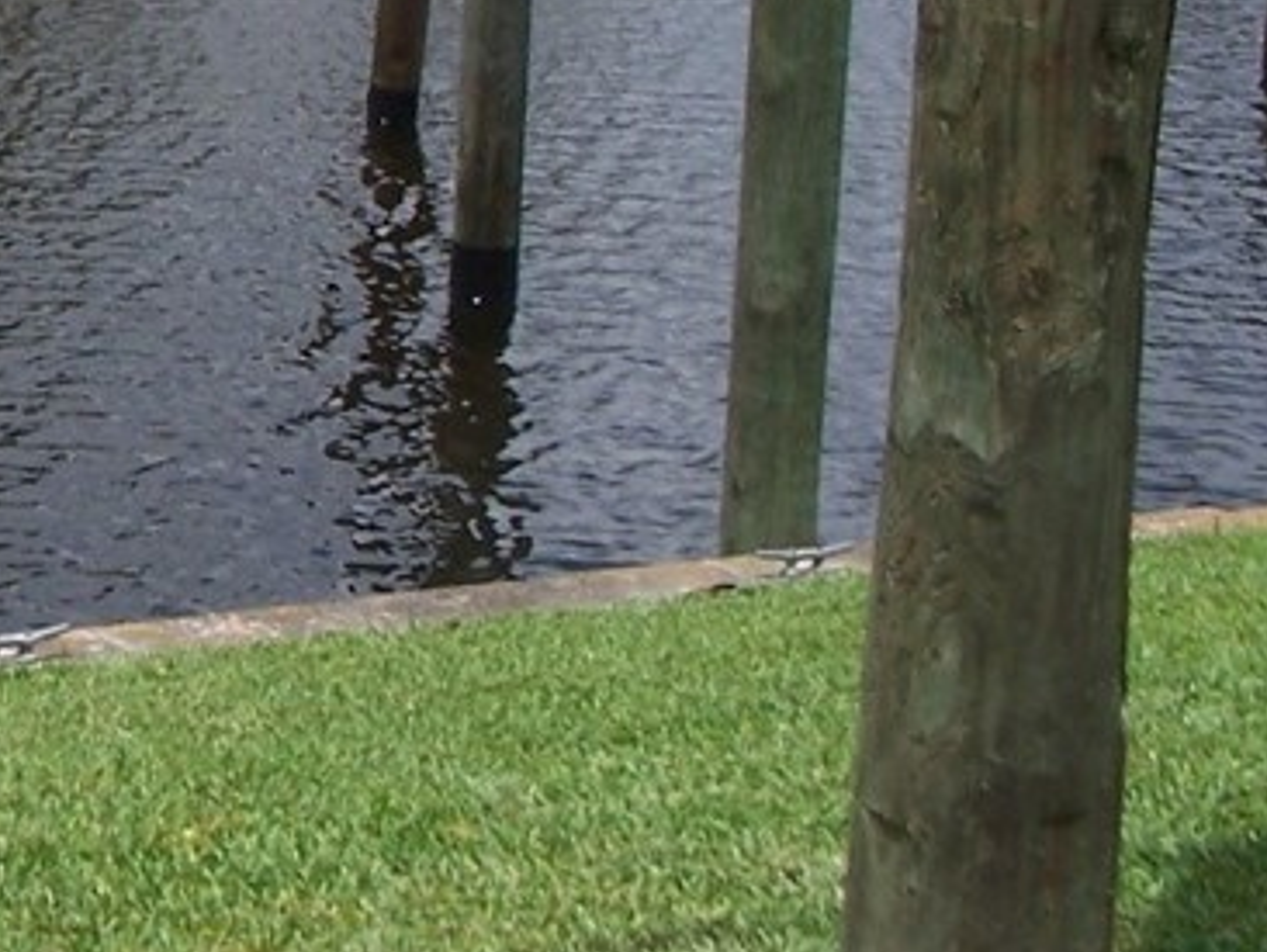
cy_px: 38
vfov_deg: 9.0
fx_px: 6043
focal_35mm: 165
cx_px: -422
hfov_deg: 11.6
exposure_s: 1/500
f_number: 6.3
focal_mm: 9.8
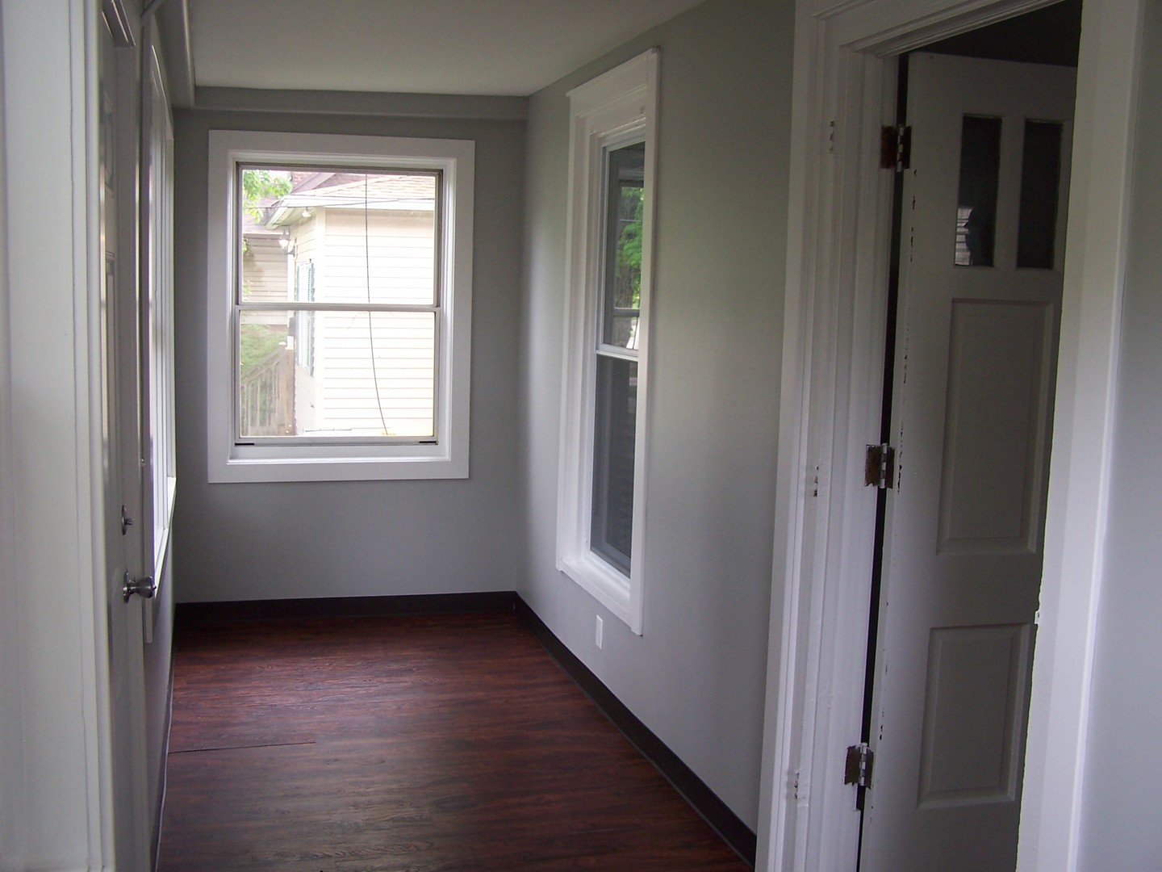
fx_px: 1276
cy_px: 436
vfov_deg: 37.7
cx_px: 581
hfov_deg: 49.0
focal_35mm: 38
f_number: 2.8
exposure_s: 1/45
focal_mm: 6.3
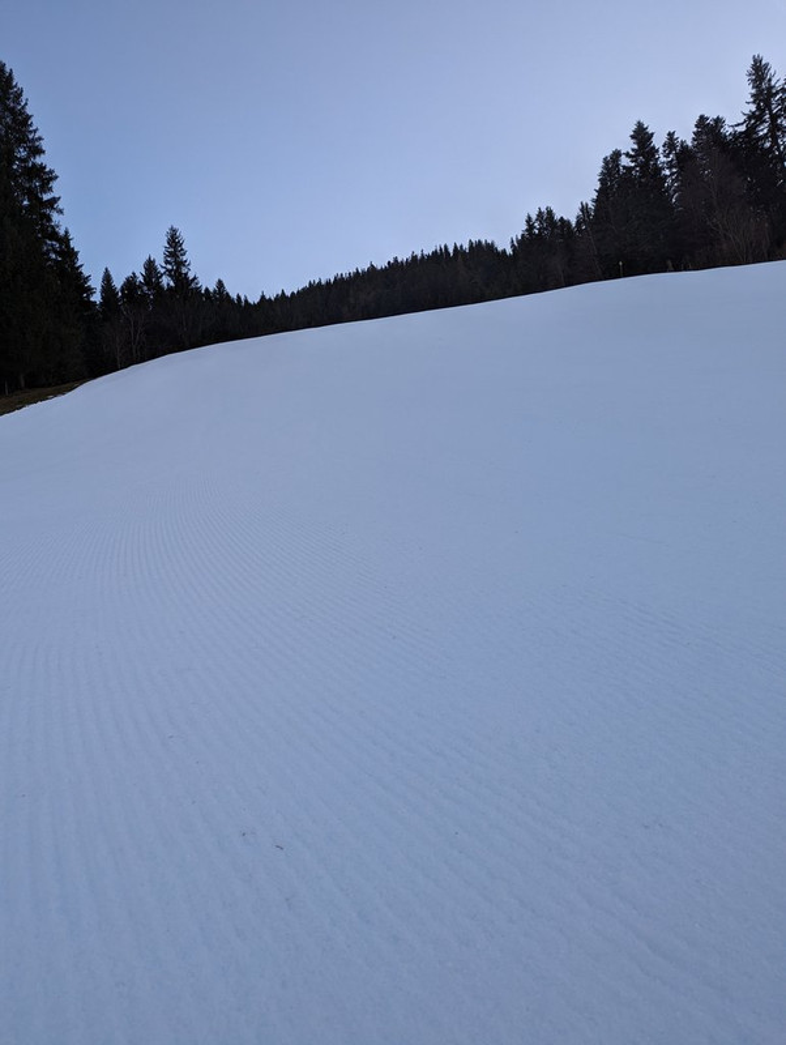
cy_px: 522
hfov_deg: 56.9
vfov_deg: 71.5
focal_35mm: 24
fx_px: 725
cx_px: 393
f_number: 1.85
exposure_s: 1/364
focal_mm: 6.81
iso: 42
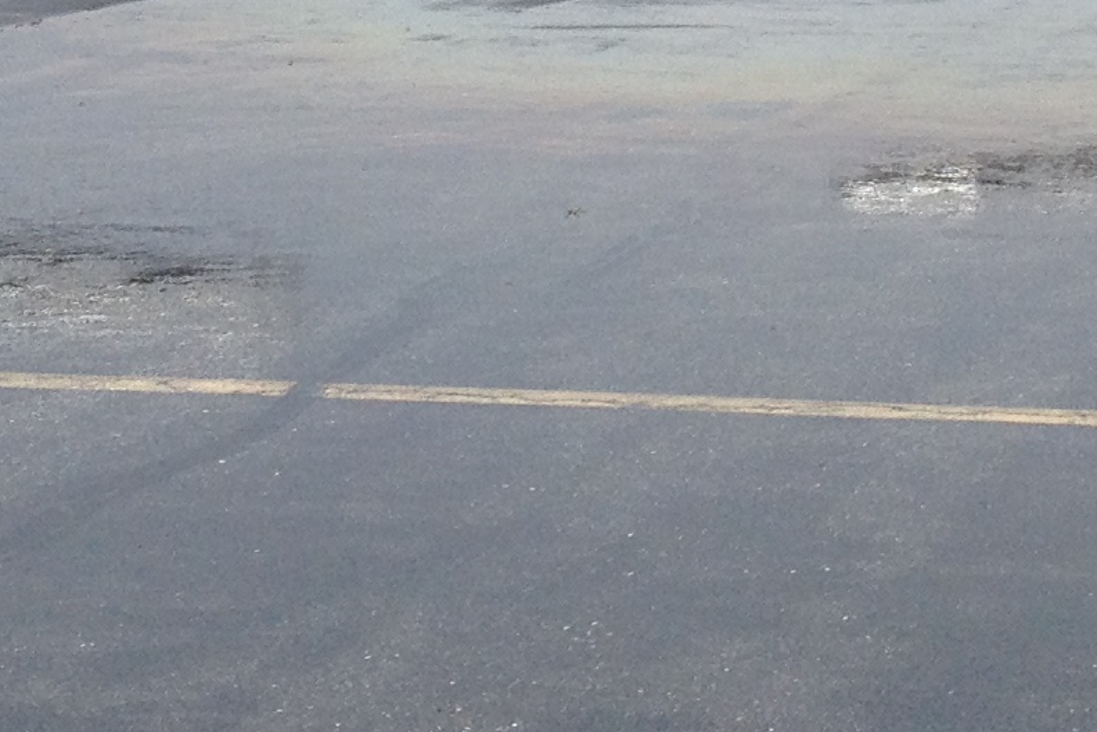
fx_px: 4570
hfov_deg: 13.6
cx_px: 856
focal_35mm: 150
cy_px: -365
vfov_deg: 8.9
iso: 50
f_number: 2.4
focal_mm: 4.28
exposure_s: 1/1346
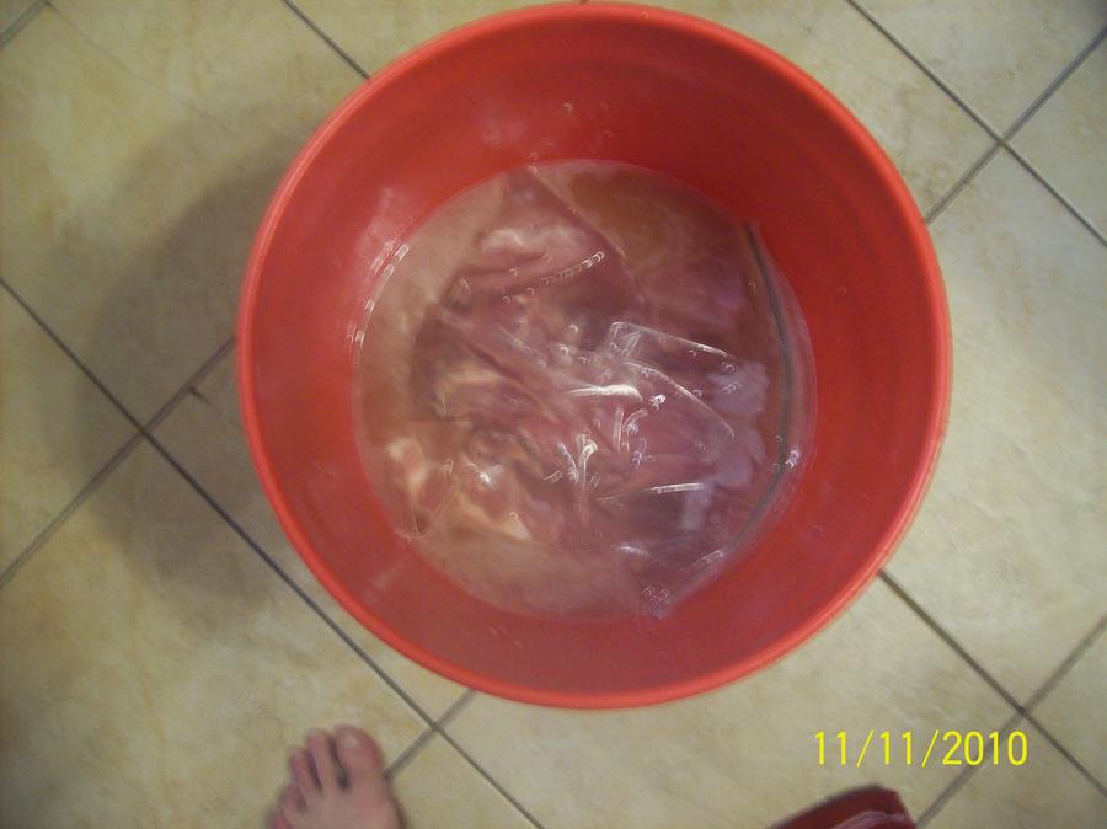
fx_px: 1151
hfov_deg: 51.4
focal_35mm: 36
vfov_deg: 39.6
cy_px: 414
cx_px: 554
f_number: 2.7
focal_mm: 6
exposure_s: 1/9.96
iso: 160
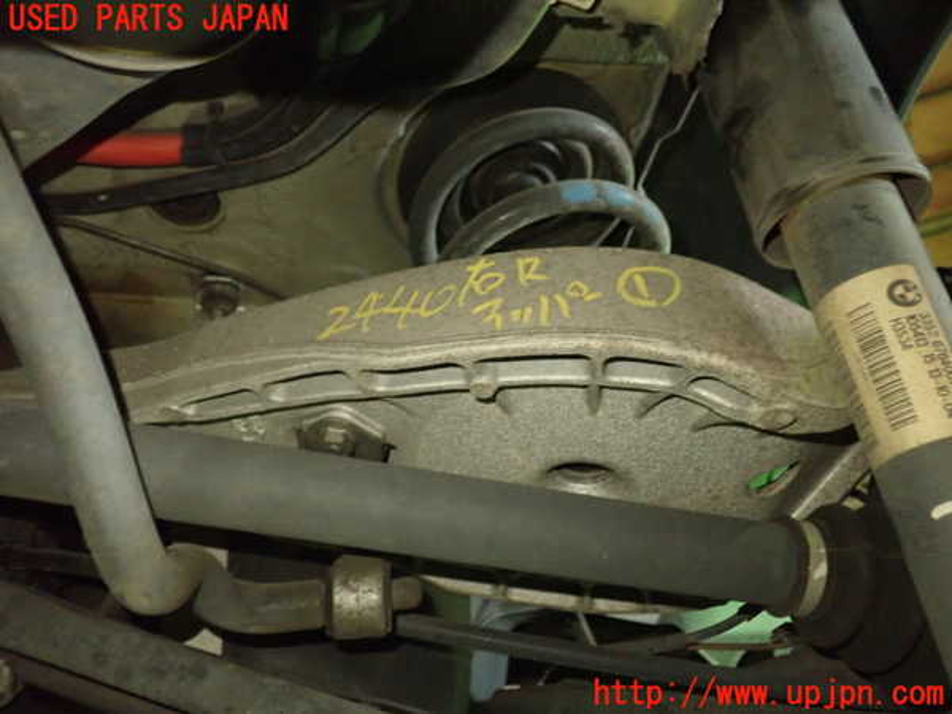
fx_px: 825
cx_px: 476
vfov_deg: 46.8
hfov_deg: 60.0
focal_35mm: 30
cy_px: 357
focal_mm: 5.5
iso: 1000
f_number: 2.3
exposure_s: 1/30
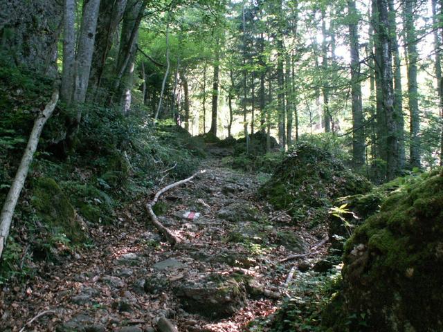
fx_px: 448
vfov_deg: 40.7
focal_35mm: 35
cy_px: 166
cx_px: 222
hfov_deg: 52.6
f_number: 2.8
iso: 160
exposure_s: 1/15
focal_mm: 5.86
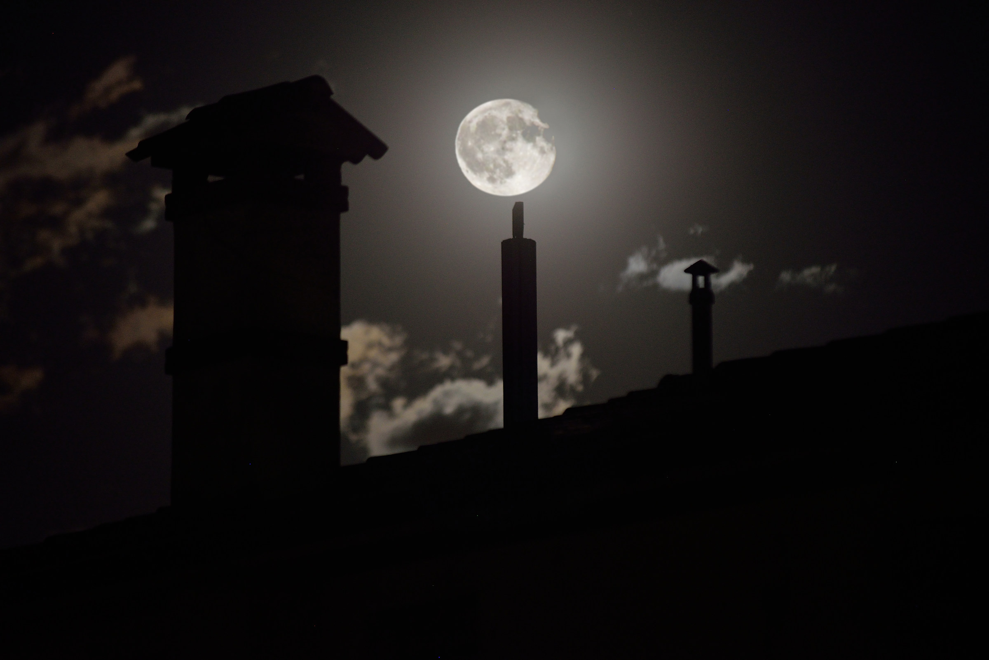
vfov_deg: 6.9
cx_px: 494
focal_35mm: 200
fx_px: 5496
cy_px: 330
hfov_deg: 10.3
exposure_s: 1/13
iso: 1600
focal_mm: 200
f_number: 4
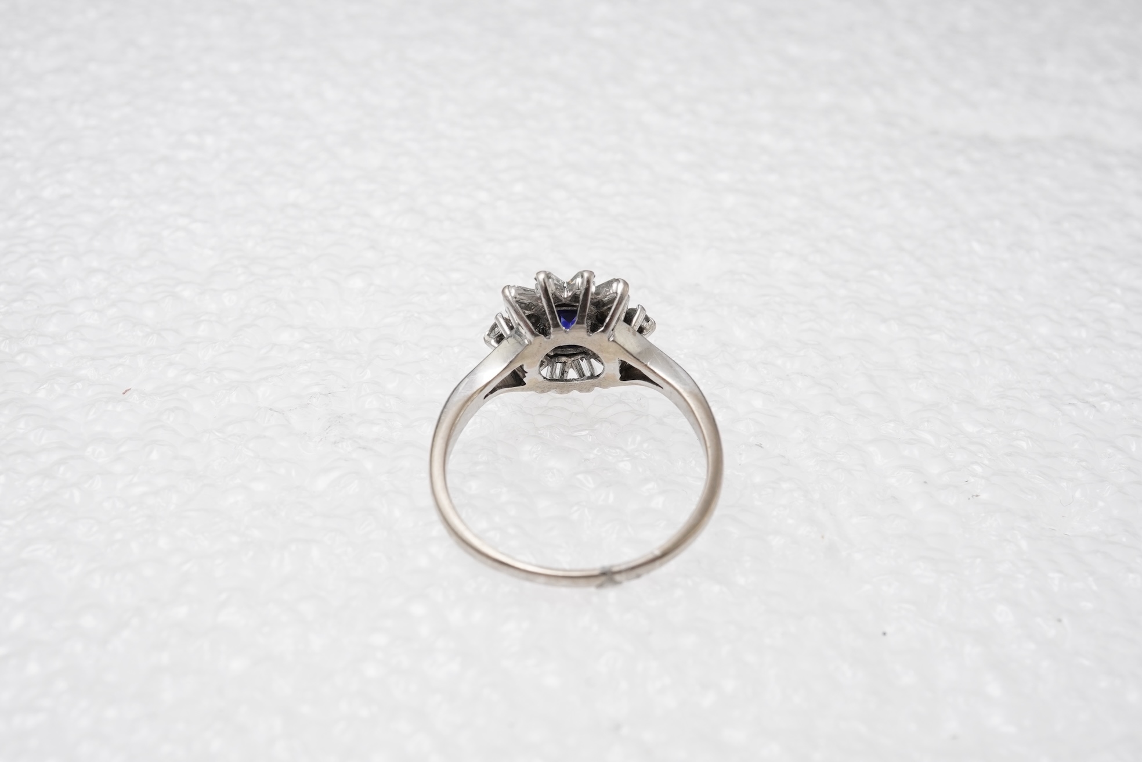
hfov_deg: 43.6
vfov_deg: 29.9
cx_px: 571
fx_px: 1427
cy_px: 381
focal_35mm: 45
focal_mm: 30
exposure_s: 1/125
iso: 400
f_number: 20
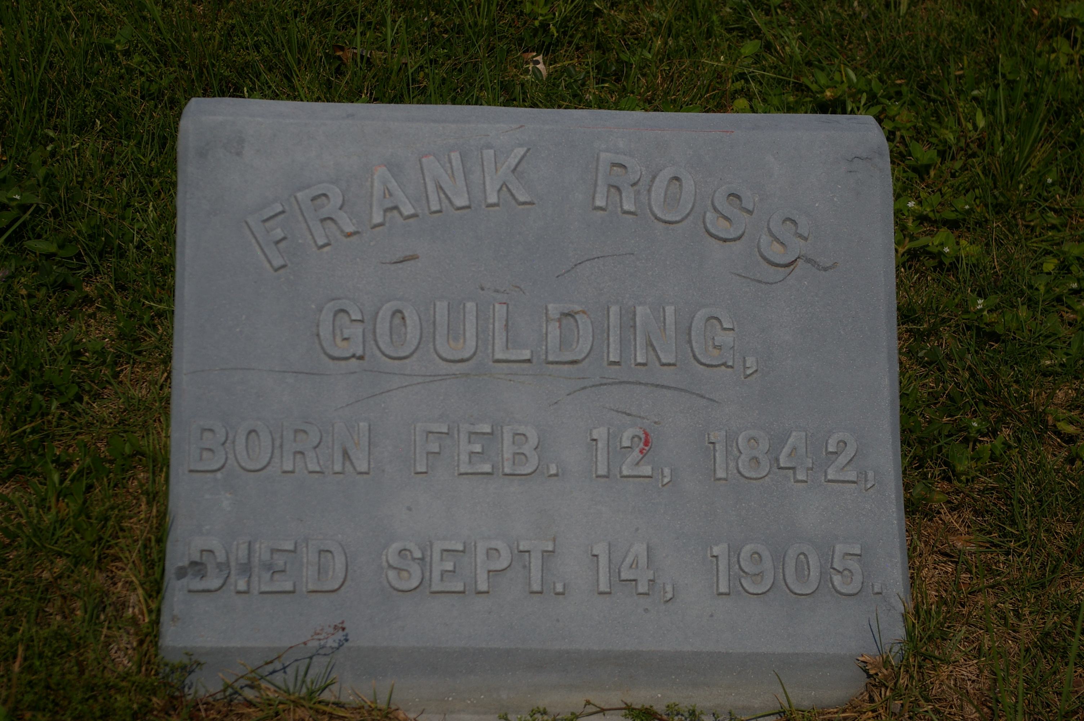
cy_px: 360
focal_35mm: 82
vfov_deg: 16.5
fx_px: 2482
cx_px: 542
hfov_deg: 24.6
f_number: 8
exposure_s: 1/3000
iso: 200
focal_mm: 55
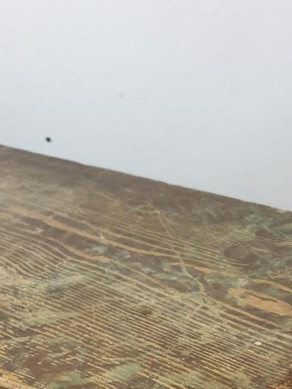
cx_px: 167
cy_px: 376
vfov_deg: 32.0
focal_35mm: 56
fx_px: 629
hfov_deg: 26.1
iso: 320
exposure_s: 1/33
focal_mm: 4.3
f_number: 1.5
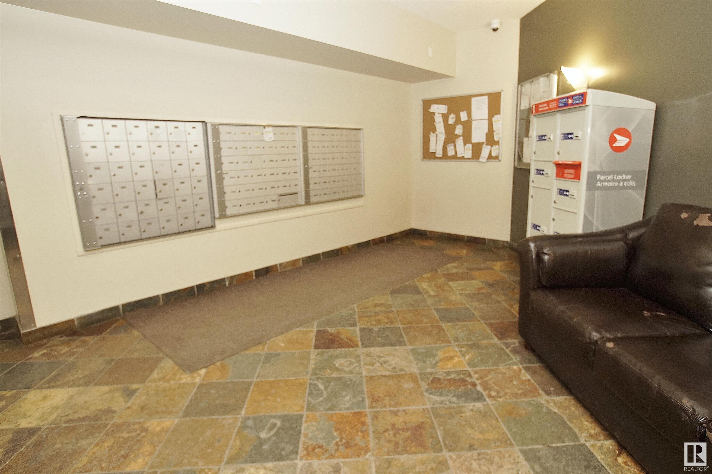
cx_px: 356
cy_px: 237
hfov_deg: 90.0
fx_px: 356
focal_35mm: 18
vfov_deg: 67.3
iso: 400
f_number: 4.5
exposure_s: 1/8
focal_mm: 12
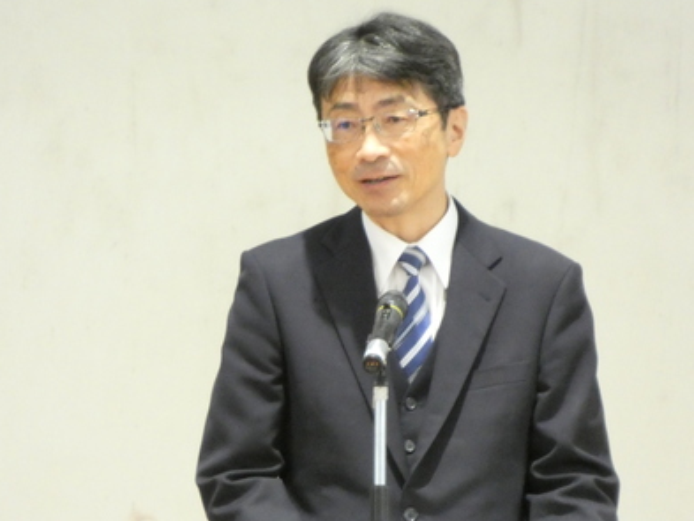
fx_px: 22461
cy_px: 263
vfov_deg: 1.3
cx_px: 383
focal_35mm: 1120
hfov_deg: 1.8
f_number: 5.6
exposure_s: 1/40
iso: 1600
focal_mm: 164.2
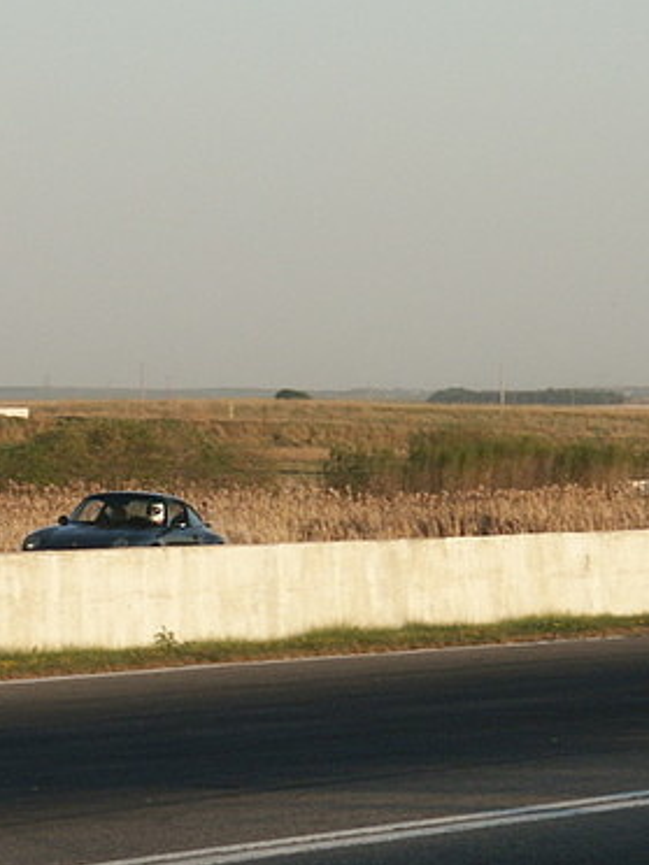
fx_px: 9299
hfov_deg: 4.0
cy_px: 484
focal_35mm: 372
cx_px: 258
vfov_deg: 5.3
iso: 100
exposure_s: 1/180
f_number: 6.7
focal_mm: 43.86
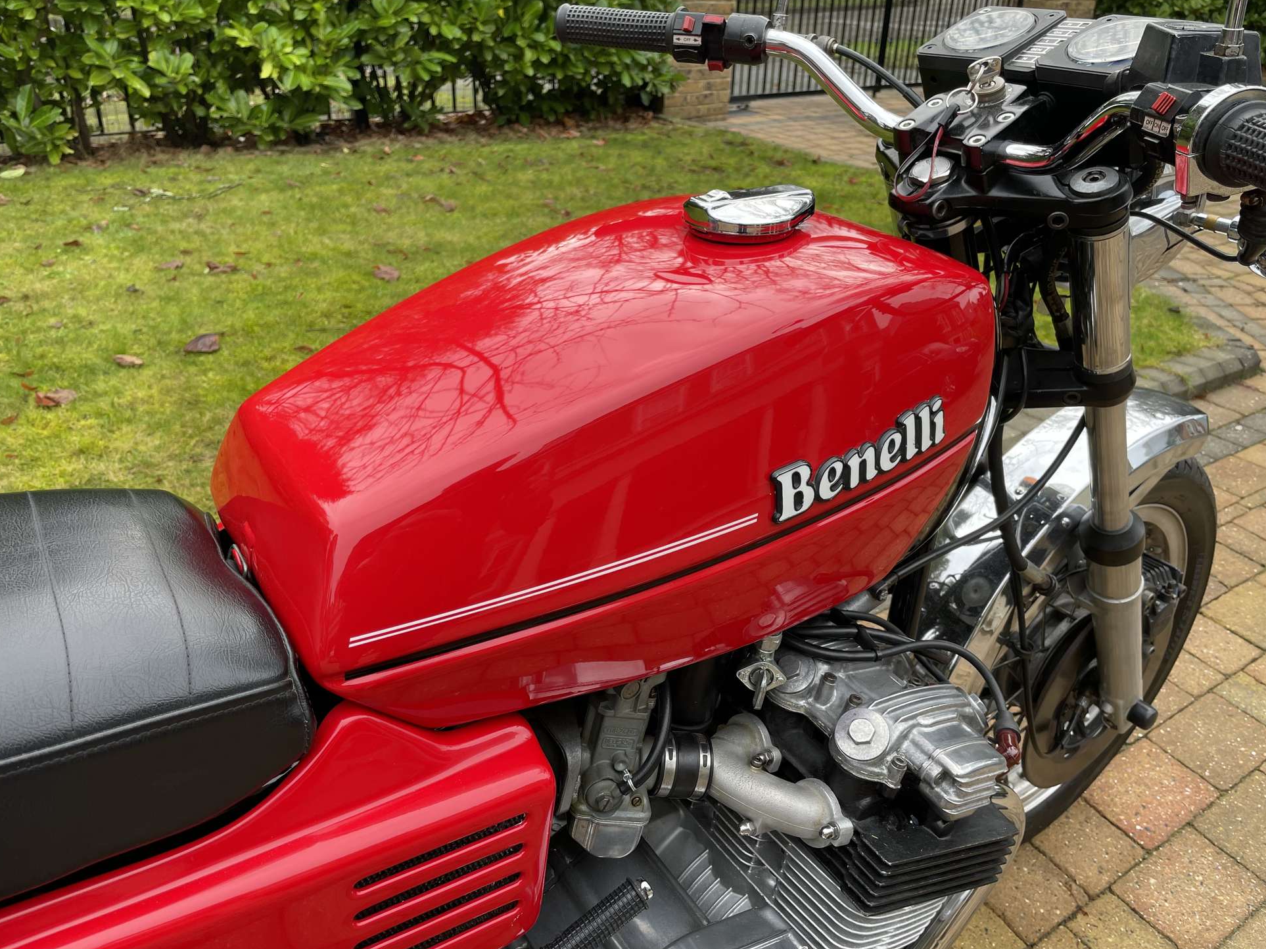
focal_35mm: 27
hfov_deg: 65.3
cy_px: 469
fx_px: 987
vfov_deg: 51.3
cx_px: 640
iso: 32
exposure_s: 1/123
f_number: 1.6
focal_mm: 4.2
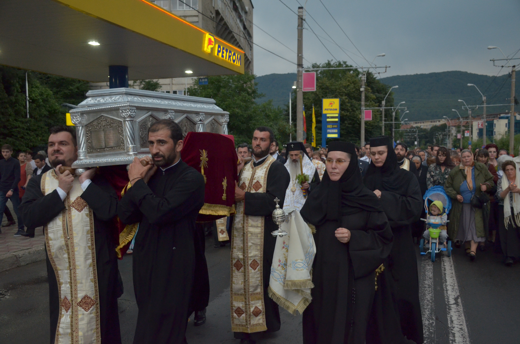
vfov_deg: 36.7
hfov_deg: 53.2
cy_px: 172
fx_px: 519
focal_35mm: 36
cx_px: 260
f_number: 4
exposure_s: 1/250
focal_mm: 24
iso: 1600
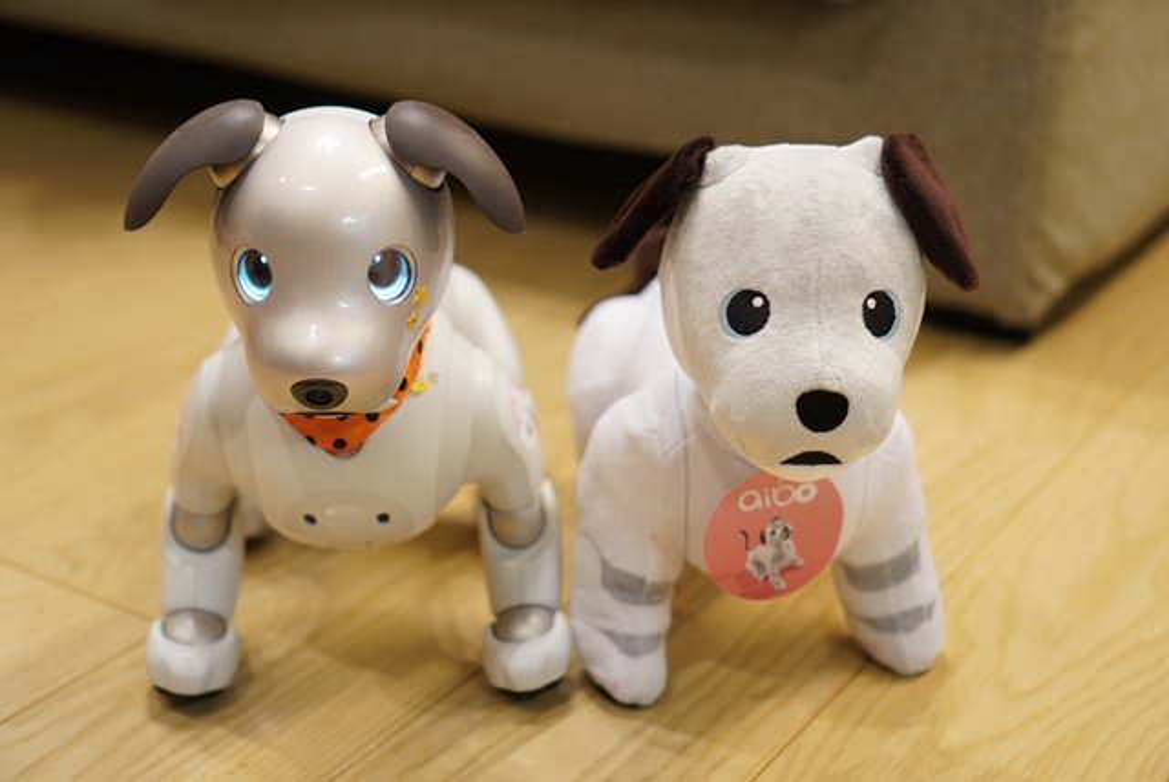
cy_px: 391
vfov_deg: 25.8
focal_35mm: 52
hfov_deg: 37.8
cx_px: 584
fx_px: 1706
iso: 500
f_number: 2
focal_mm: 35
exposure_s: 1/60
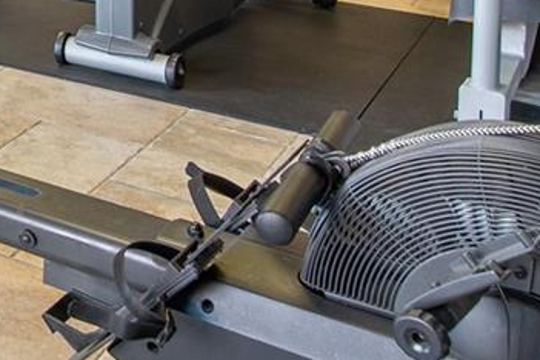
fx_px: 1095
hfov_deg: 20.4
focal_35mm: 73
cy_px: -273
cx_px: -414
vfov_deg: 16.0
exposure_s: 1/4
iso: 400
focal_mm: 16
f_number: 8
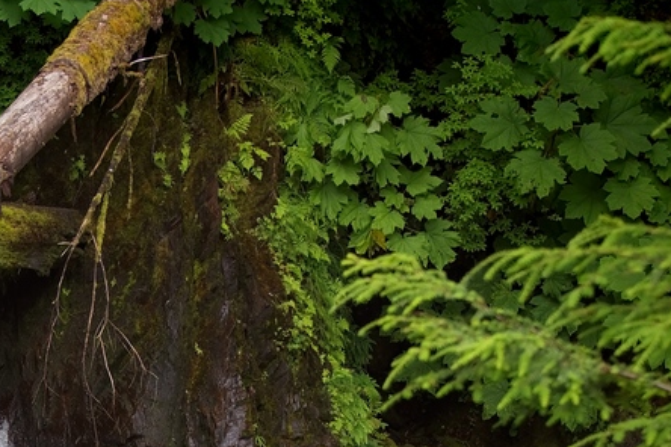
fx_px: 3765
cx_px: -8
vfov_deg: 6.7
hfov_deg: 10.1
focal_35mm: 202
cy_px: 604
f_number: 4.5
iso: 110
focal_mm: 70
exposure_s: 1/160
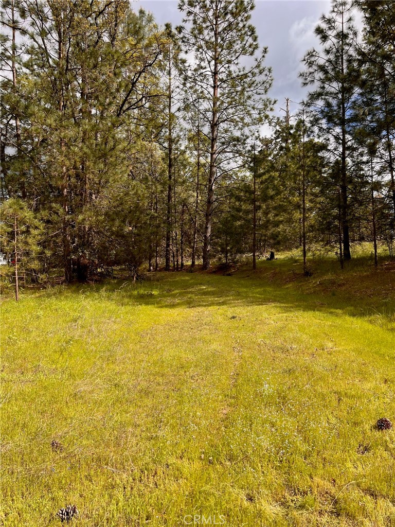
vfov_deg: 67.3
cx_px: 198
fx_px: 396
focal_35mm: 26
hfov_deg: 53.1
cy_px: 264
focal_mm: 5.7
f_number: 1.5
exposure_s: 1/2632
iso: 50
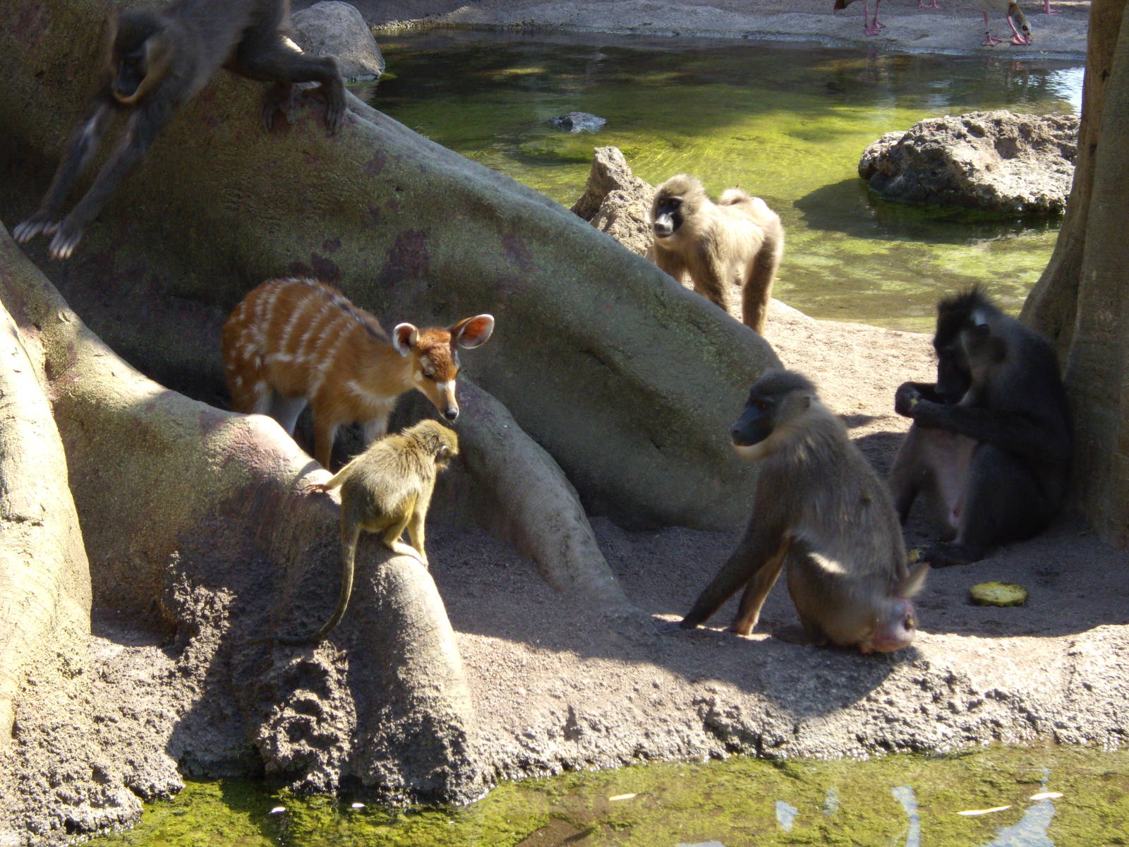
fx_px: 3685
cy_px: 424
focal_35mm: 113
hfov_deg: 17.4
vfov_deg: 13.1
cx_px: 564
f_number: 5.4
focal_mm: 23.7
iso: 200
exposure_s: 1/200
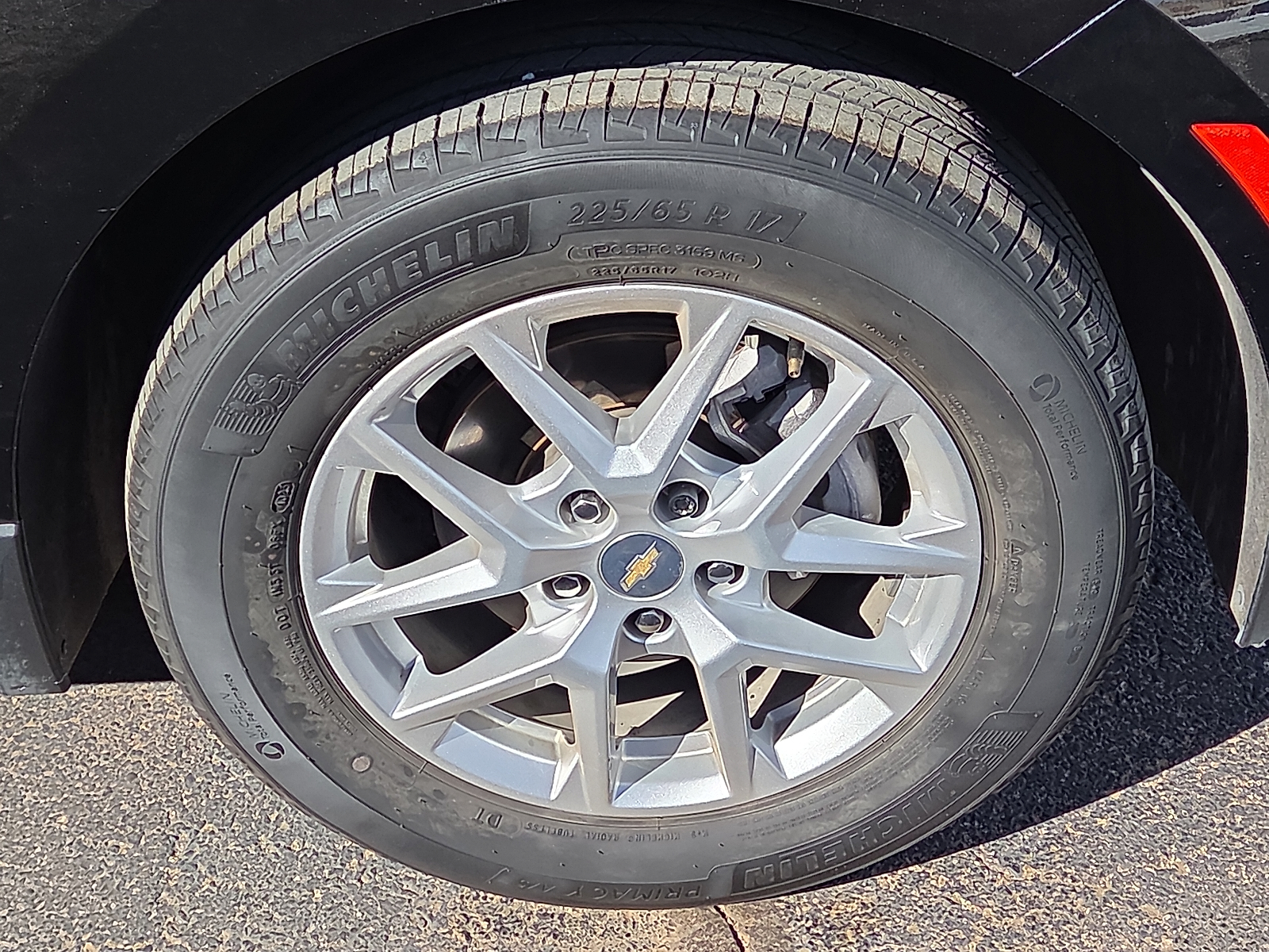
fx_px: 2310
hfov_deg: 30.7
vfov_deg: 23.3
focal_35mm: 63
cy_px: 476
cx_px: 634
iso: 25
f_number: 1.8
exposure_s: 1/1667
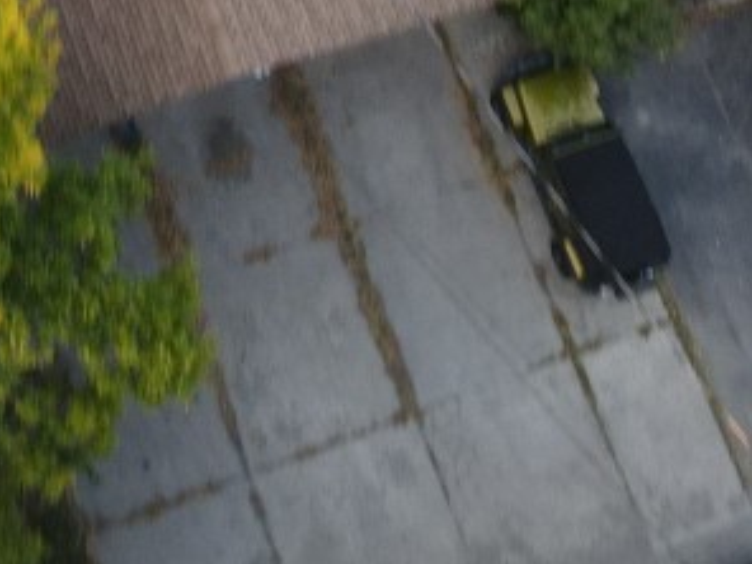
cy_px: -368
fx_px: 1803
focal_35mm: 83
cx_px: 64
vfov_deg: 15.8
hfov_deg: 22.9
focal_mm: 4.5
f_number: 2.8
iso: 570
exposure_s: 1/10
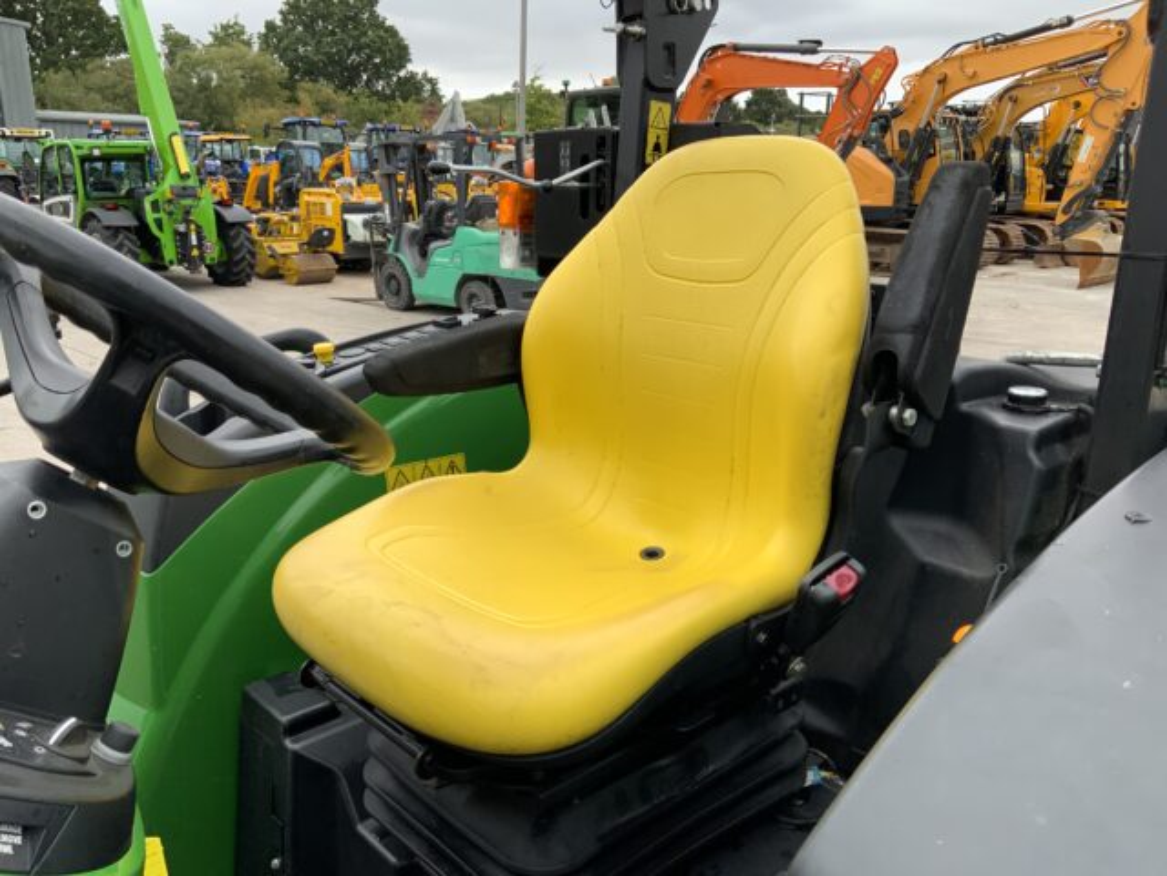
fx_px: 978
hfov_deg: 61.7
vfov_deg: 48.2
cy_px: 438
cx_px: 584
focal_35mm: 29
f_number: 1.8
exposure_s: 1/883
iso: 16
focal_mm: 3
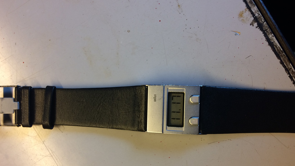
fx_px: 250
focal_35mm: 32
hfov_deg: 61.0
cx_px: 148
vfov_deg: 36.4
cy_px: 108
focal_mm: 4.15
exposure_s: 1/33
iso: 40
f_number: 2.2
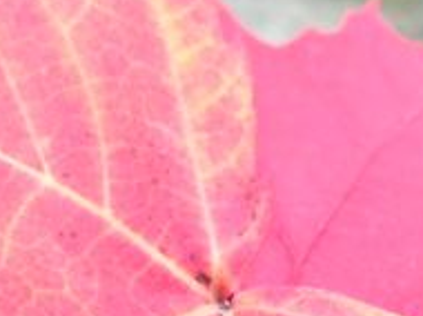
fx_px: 1867
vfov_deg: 9.5
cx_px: 116
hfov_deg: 12.9
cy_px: 383
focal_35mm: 153
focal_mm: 4.12
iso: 64
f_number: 2.4
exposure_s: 1/60
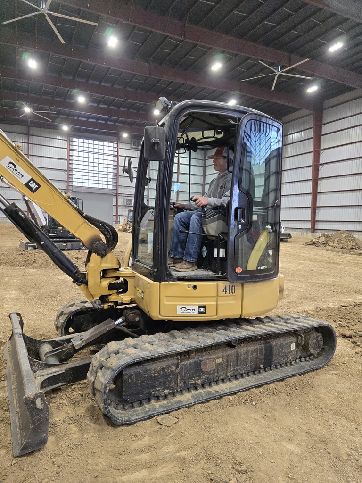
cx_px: 181
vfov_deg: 73.9
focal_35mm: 23
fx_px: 321
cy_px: 242
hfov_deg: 58.9
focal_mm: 6.3
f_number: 1.7
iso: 400
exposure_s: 1/120
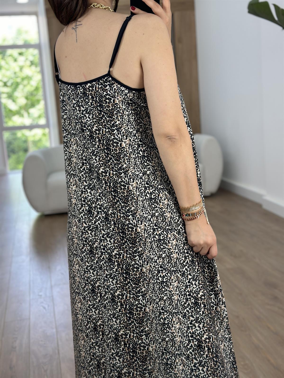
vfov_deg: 39.7
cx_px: 142
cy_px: 189
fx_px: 525
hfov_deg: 30.3
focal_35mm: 48
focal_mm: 6.86
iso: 64
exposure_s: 1/128
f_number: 1.78
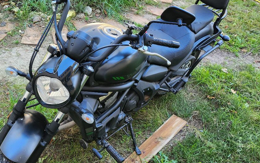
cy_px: 73
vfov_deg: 32.7
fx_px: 276
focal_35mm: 39
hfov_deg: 48.7
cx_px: 69
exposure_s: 1/100
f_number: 1.8
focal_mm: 5
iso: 125
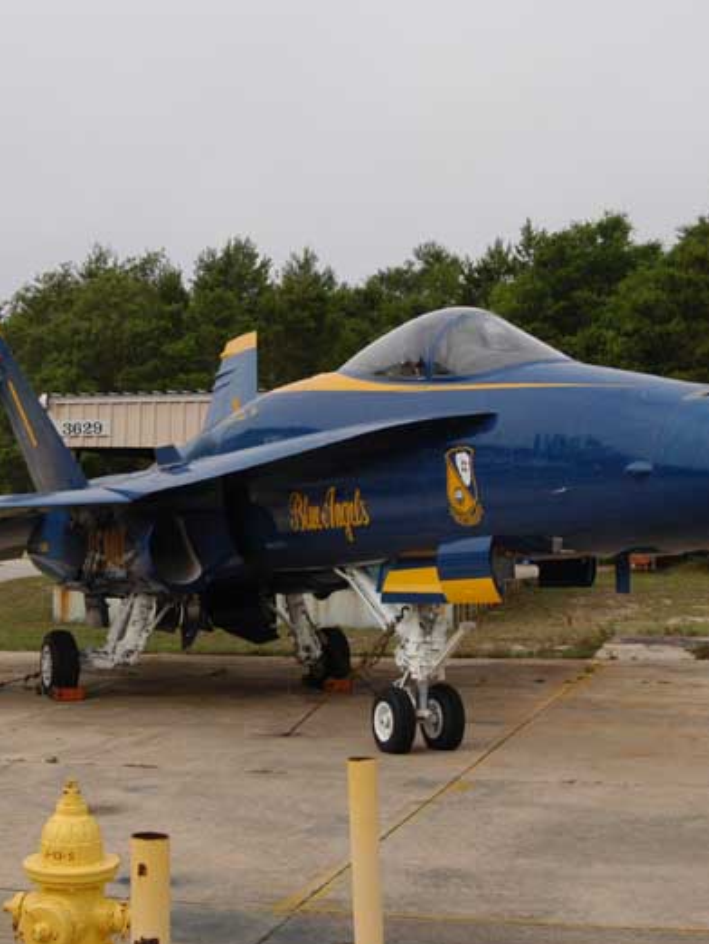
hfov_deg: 27.5
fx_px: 1446
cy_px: 467
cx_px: 331
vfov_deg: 36.2
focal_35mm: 53
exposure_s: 1/320
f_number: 9
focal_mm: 24
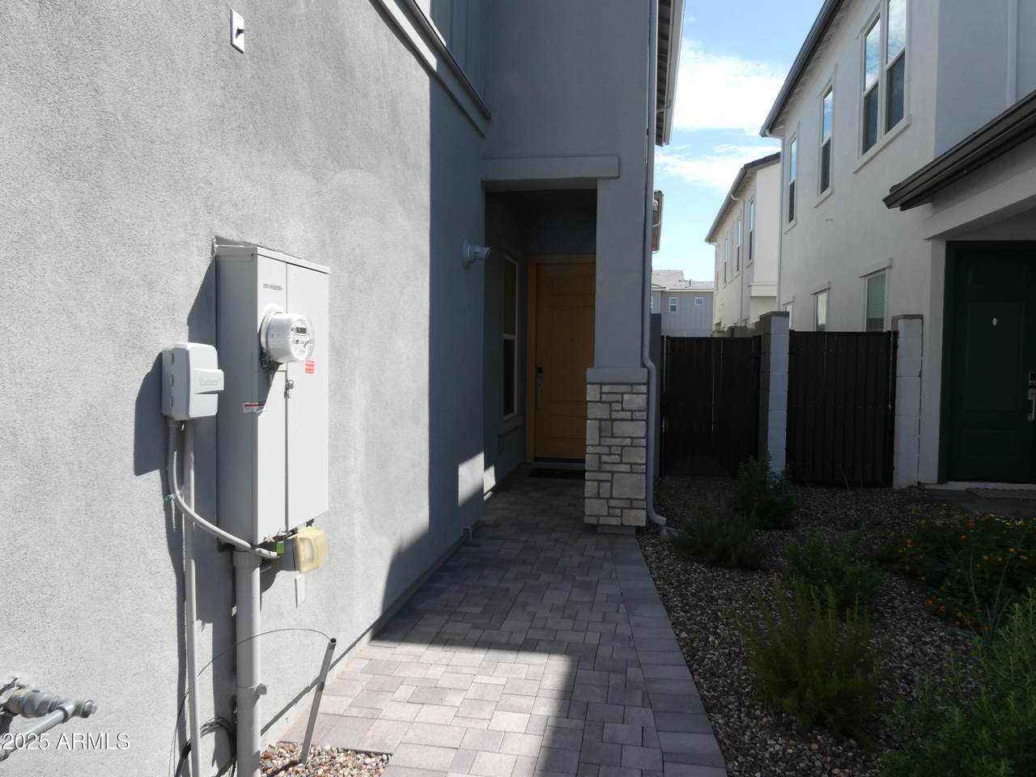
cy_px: 388
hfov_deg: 71.6
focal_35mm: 24
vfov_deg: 56.8
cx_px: 518
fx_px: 718
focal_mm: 4.3
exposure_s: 1/640
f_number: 3.3
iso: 80
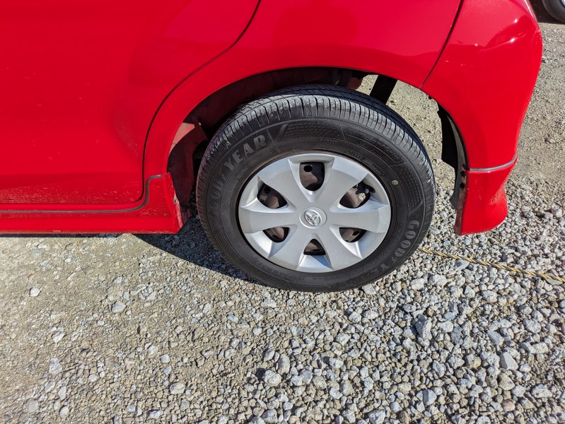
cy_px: 212
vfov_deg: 54.9
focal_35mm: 25
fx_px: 408
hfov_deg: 69.4
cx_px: 282
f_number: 1.89
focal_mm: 5.43
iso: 46
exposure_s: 1/2632
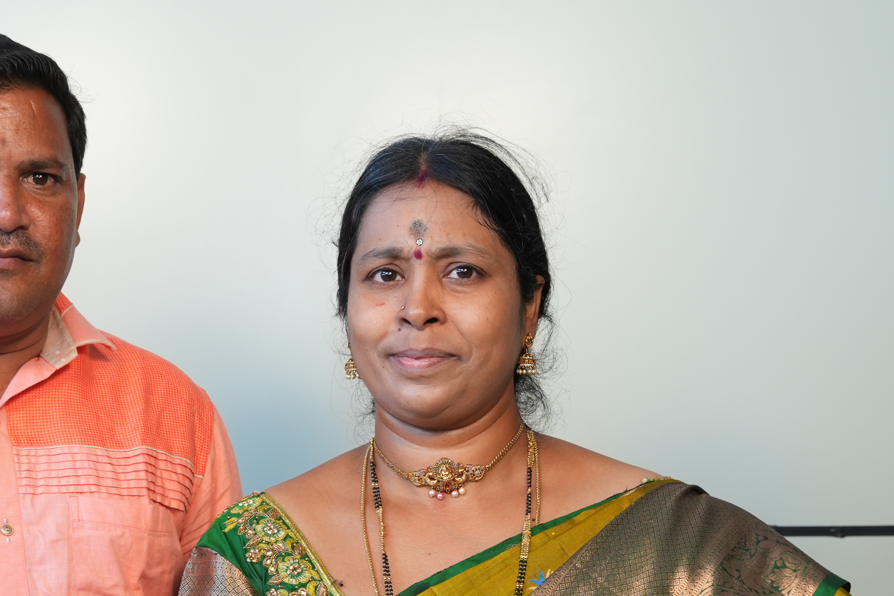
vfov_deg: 18.3
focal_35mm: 74
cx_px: 266
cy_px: 457
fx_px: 1838
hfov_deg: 27.1
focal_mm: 27.7
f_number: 5
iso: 400
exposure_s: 1/160
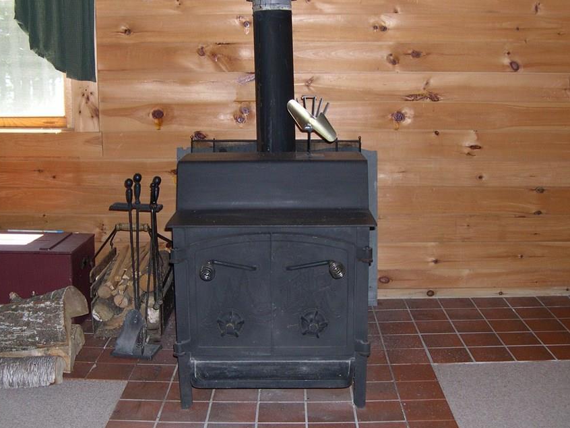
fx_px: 757
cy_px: 237
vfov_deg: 31.5
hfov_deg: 41.2
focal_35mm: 46
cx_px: 271
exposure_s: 1/60
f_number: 2.8
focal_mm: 8
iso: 229
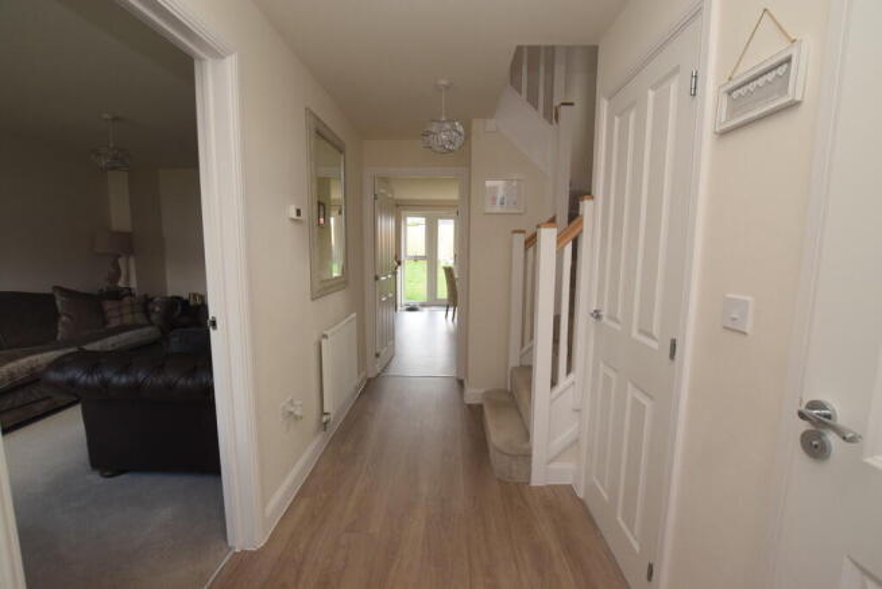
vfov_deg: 77.4
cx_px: 441
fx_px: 368
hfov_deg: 100.4
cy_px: 294
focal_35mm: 15
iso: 800
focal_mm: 10
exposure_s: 1/80
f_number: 4.5
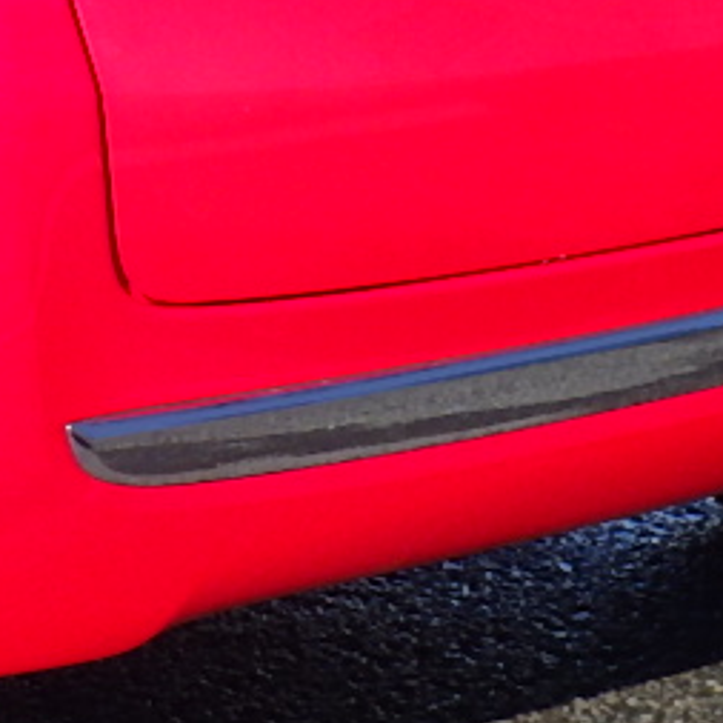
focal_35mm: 150
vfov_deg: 11.4
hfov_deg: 11.5
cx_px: -43
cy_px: -154
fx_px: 3545
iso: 125
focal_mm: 7.5
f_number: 5
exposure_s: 1/320
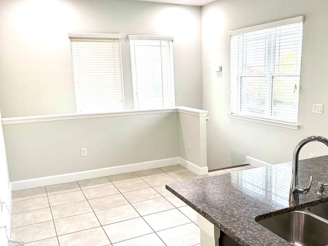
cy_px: 138
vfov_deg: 41.7
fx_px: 322
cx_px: 203
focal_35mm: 34
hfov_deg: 53.4
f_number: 1.78
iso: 200
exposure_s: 1/166
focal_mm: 6.76
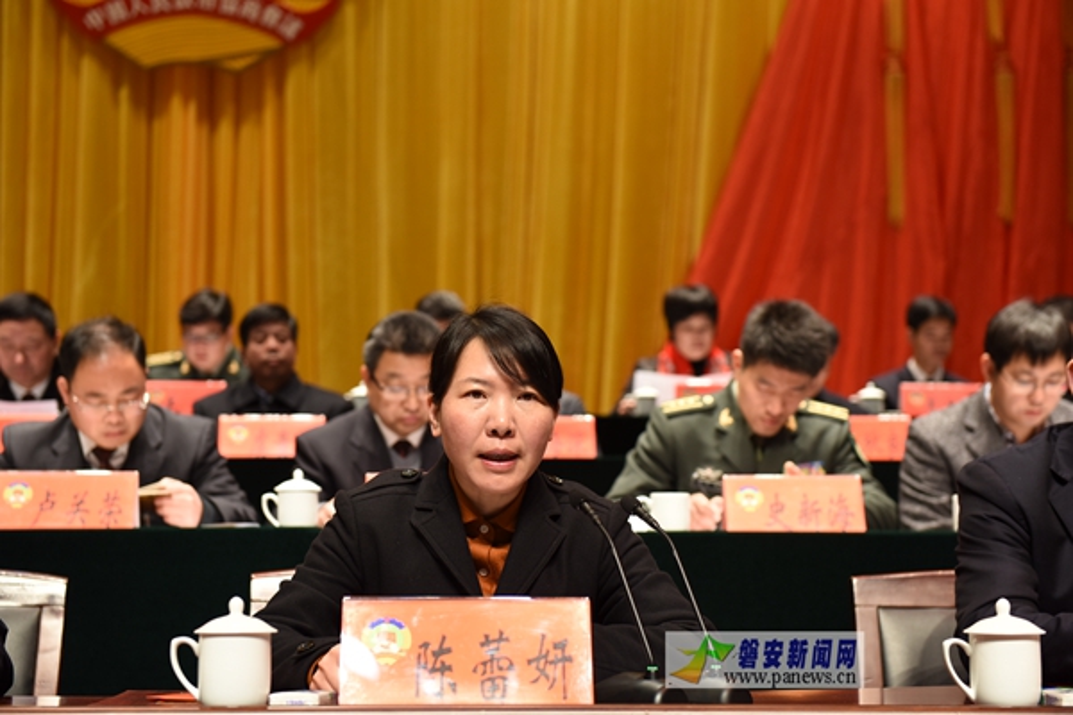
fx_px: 2086
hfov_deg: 28.8
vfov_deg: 19.5
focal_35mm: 70
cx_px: 536
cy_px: 358
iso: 500
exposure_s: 1/80
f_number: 3.5
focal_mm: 70
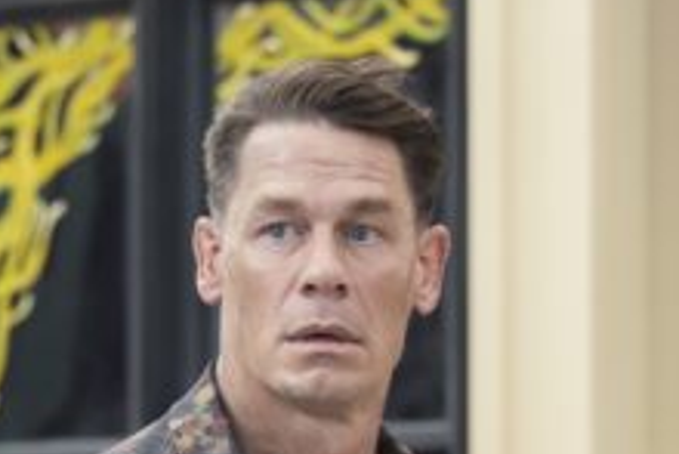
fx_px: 9399
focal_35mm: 498
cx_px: 620
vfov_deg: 2.8
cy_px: 662
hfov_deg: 4.1
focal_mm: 150
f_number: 6.3
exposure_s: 1/400
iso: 800
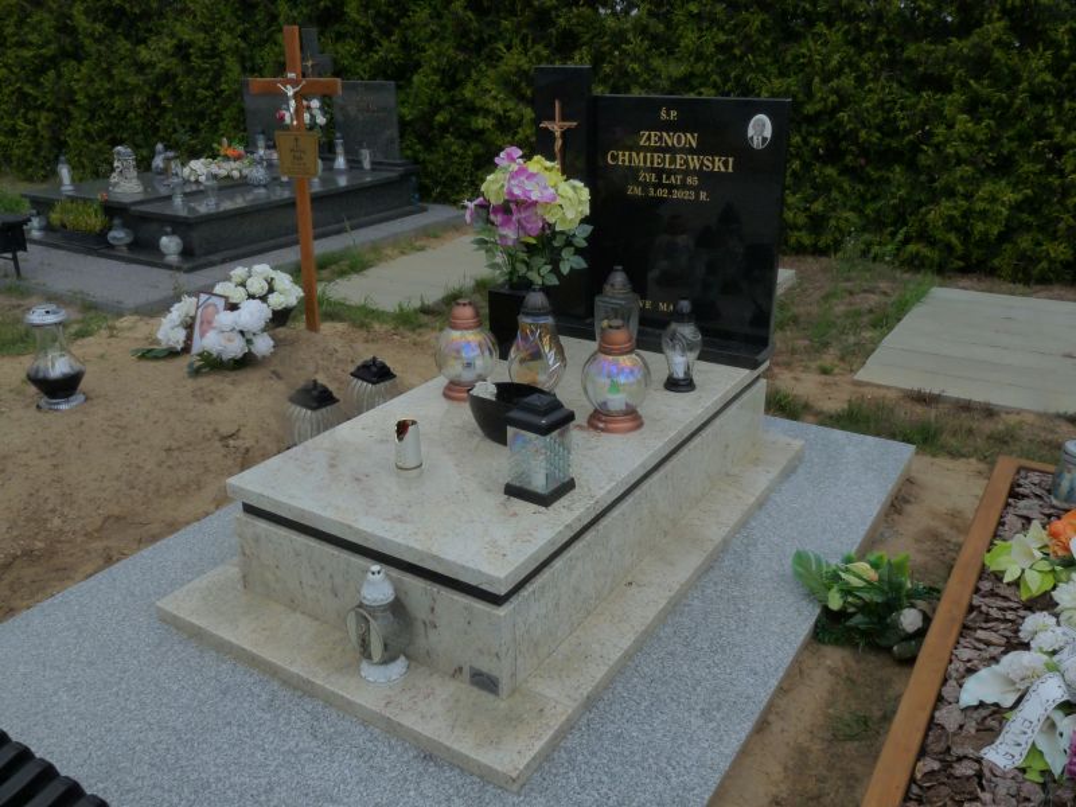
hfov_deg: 60.0
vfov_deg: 46.8
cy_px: 404
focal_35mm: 30
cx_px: 538
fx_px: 933
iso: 160
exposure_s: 1/400
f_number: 8
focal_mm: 5.3
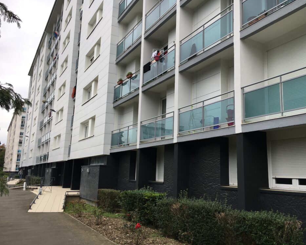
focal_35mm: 31
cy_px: 121
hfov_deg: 57.1
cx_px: 163
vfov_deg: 47.1
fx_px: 281
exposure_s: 1/390
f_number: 2.2
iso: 25
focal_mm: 4.15
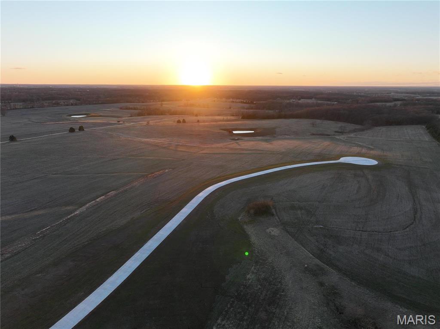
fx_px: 305
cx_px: 220
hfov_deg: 71.6
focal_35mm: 24
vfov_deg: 56.7
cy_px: 164
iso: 300
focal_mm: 12.29
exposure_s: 1/640
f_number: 2.8
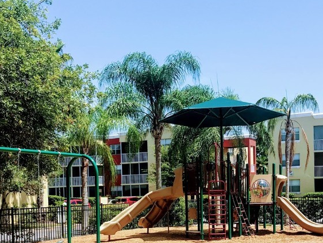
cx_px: 198
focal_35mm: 51
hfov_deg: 37.3
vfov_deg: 27.9
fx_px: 476
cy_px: 200
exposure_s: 1/1916
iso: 20
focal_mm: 3.99
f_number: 1.8
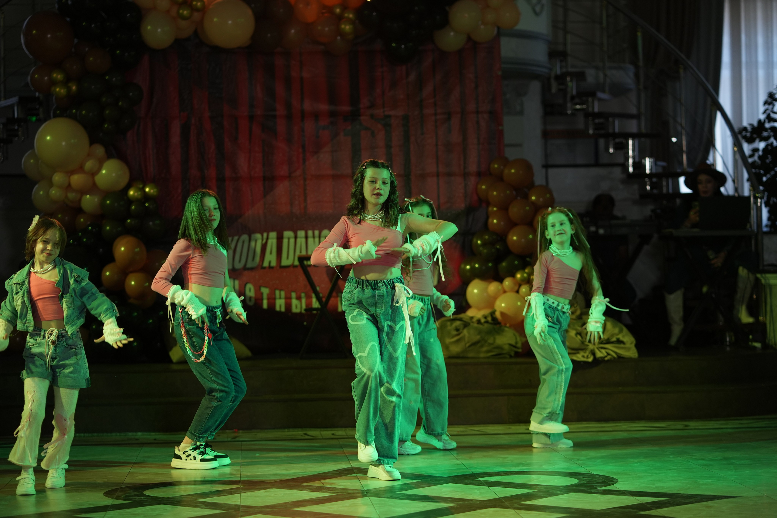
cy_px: 259
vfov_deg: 16.1
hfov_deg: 23.9
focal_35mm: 85
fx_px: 1835
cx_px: 388
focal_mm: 85
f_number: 2.2
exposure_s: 1/400
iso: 800
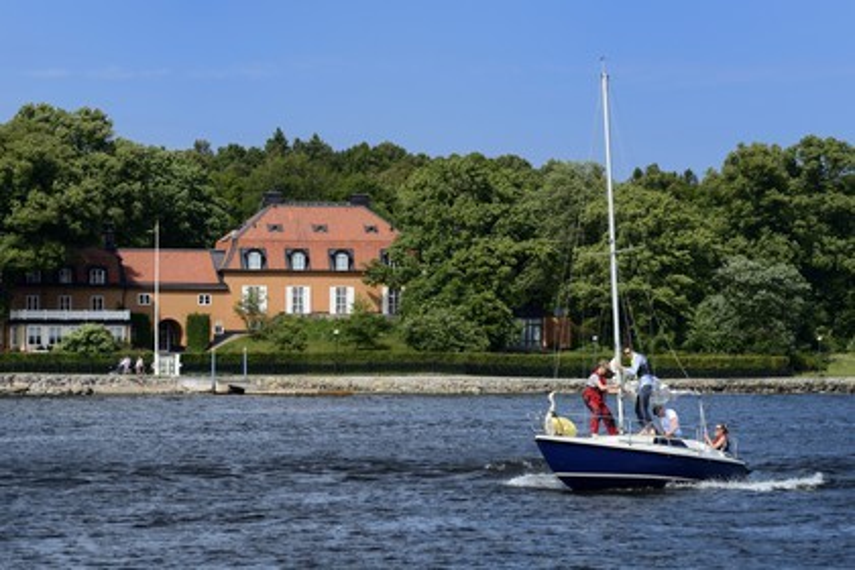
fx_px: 2850
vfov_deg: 11.4
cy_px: 285
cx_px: 428
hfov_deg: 17.1
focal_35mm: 120
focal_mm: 120
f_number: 10
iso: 200
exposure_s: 1/500
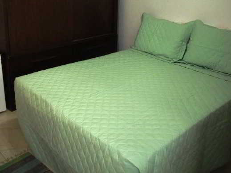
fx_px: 247
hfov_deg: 50.1
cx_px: 103
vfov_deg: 37.8
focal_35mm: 37
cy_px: 46
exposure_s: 1/30
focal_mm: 4.3
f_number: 2.9
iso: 200
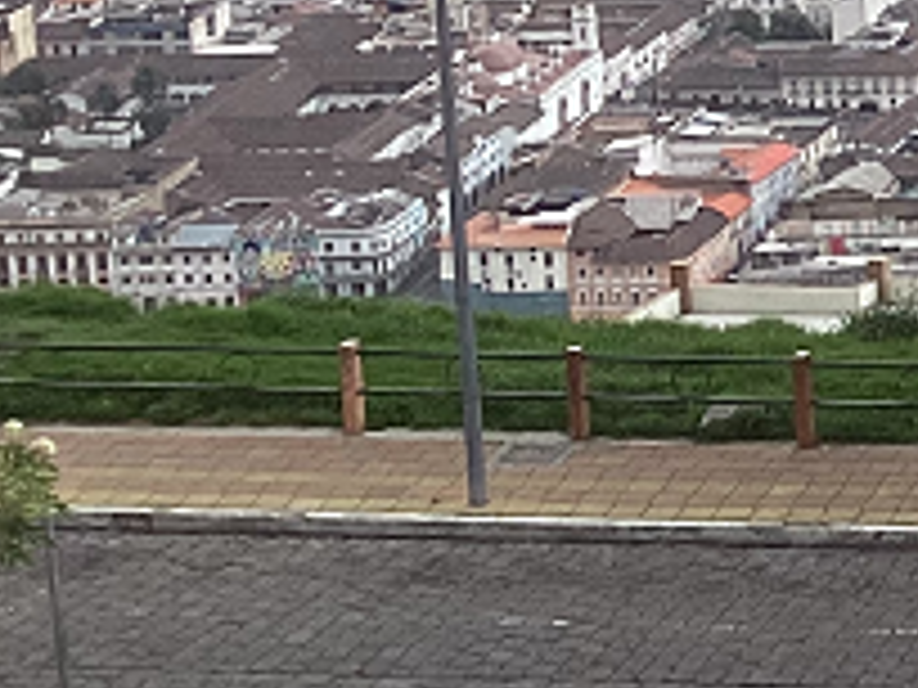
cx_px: 2084
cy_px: -79
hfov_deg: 11.4
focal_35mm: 149
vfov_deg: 9.8
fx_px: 3951
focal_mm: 3.3
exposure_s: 1/574
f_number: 2.4
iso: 25
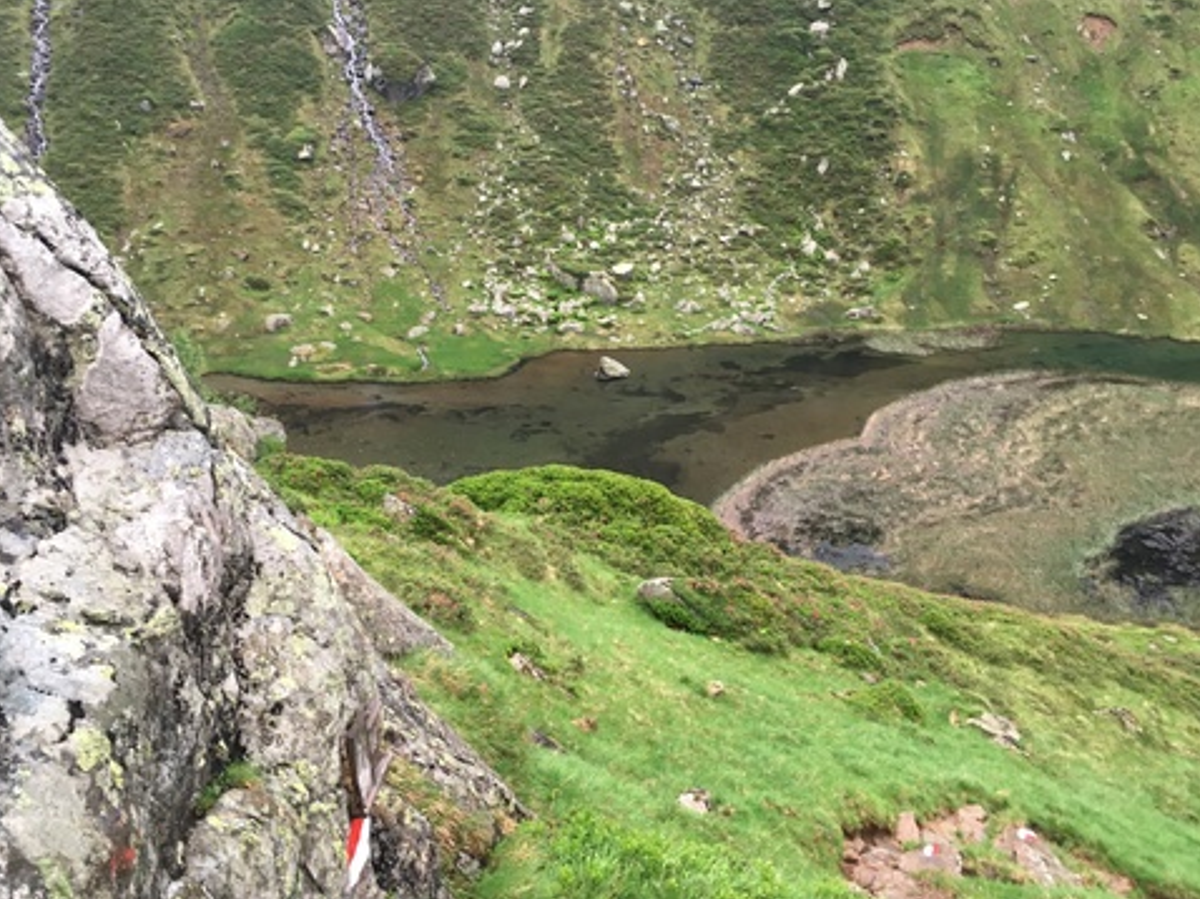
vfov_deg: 41.7
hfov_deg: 54.0
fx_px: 1178
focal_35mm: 34
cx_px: 587
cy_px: 422
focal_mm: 4.15
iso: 25
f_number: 2.2
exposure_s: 1/33
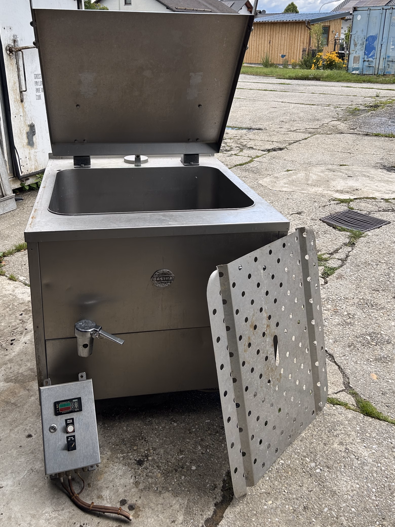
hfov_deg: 44.1
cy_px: 218
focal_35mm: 32
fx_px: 487
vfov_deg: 56.5
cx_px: 178
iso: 50
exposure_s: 1/982
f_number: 1.5
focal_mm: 5.7
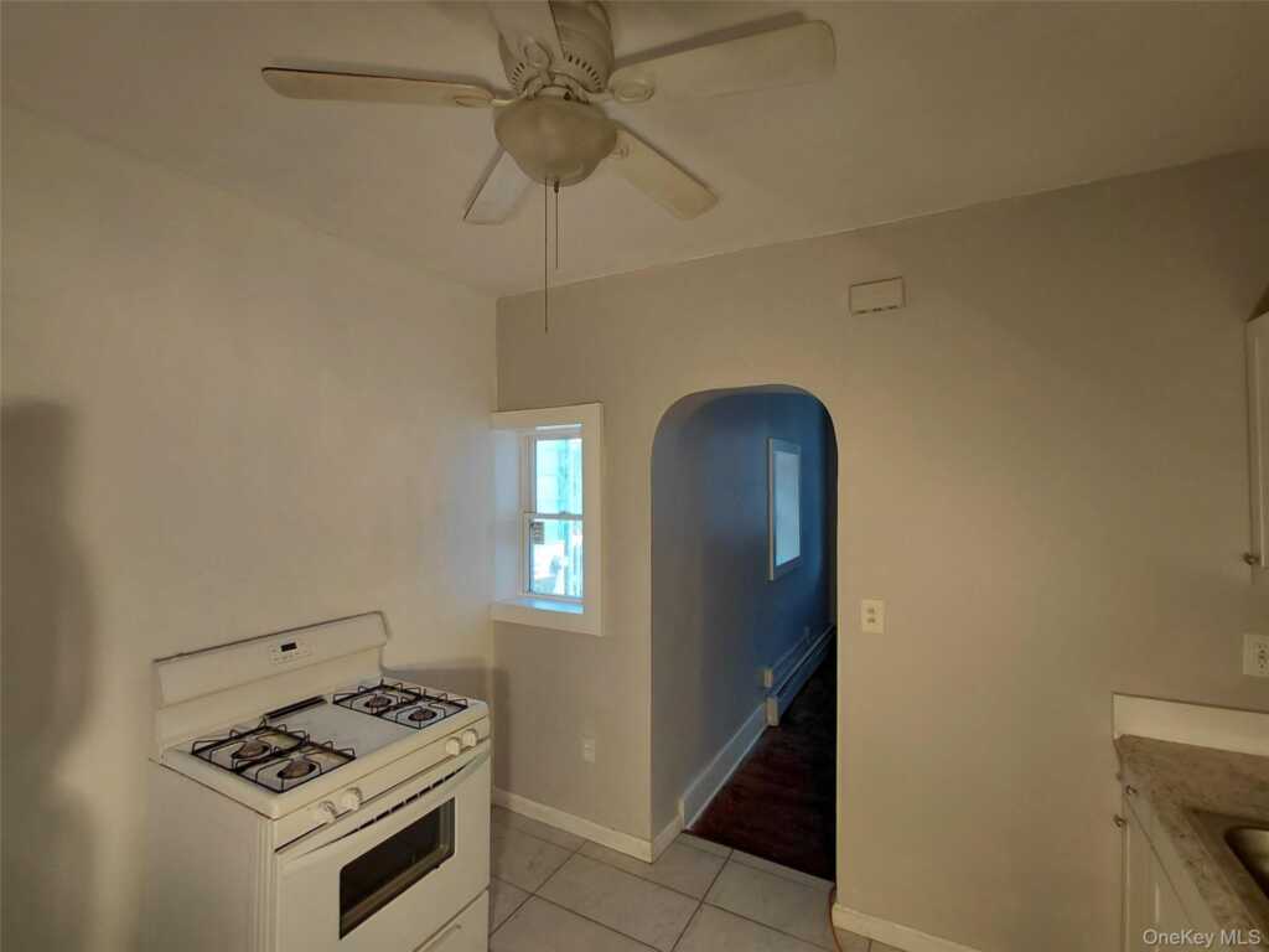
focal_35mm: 16
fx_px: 587
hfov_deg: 94.5
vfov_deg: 78.1
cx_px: 634
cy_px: 476
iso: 40
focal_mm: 1.64
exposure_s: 1/171
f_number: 2.2
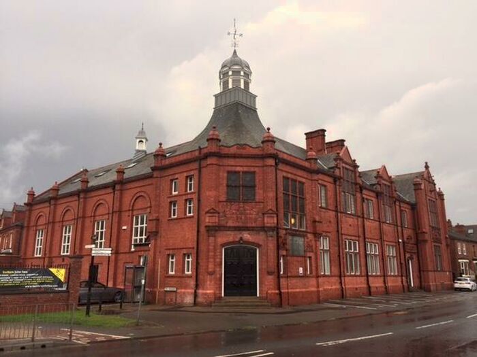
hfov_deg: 61.7
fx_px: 400
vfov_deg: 48.2
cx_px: 238
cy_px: 178
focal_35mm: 29
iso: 32
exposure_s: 1/471
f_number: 2.2
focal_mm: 4.15
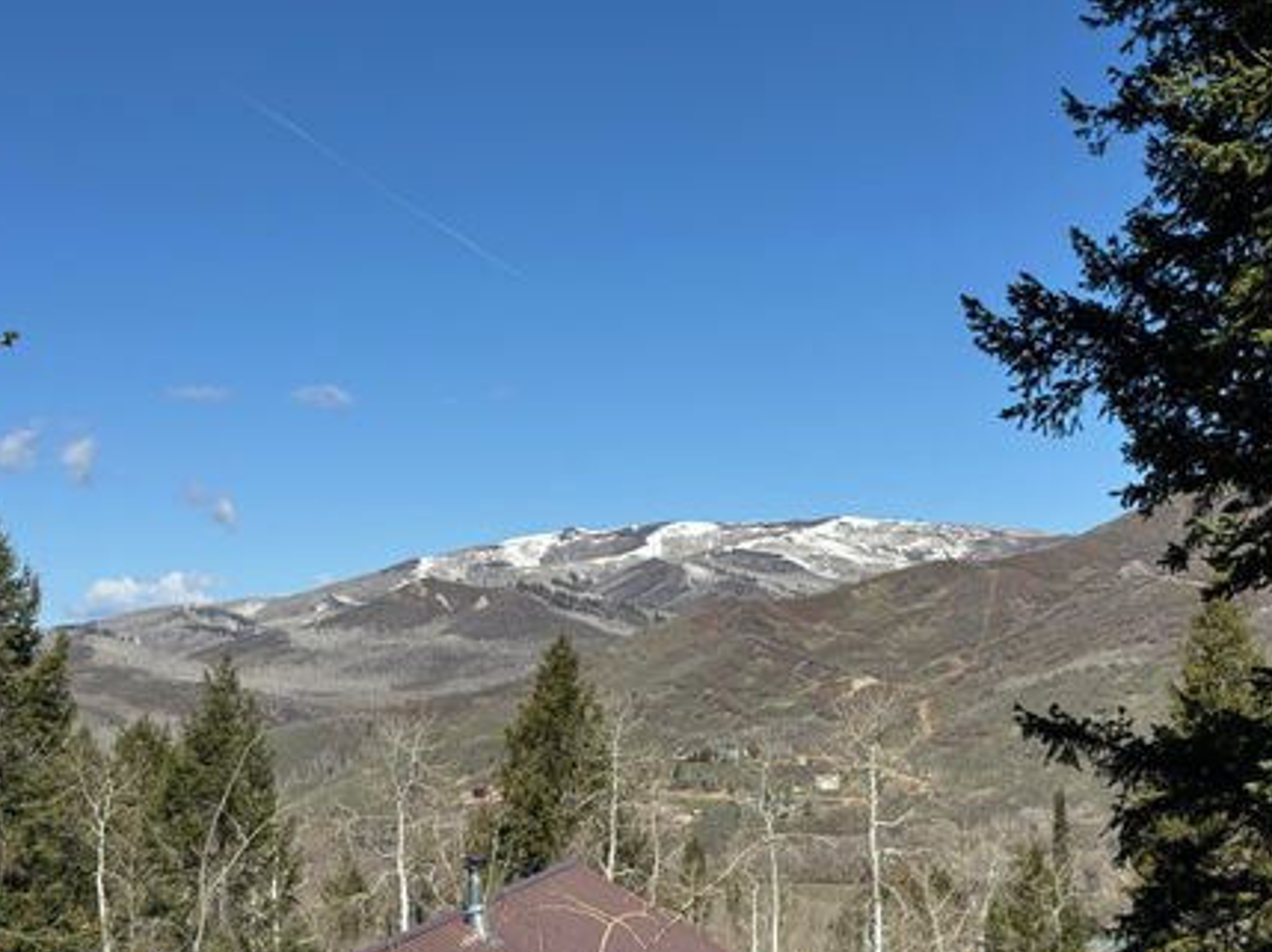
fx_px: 2056
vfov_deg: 26.1
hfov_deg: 34.3
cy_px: 461
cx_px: 700
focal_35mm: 56
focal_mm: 6.76
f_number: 1.78
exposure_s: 1/7092
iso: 64
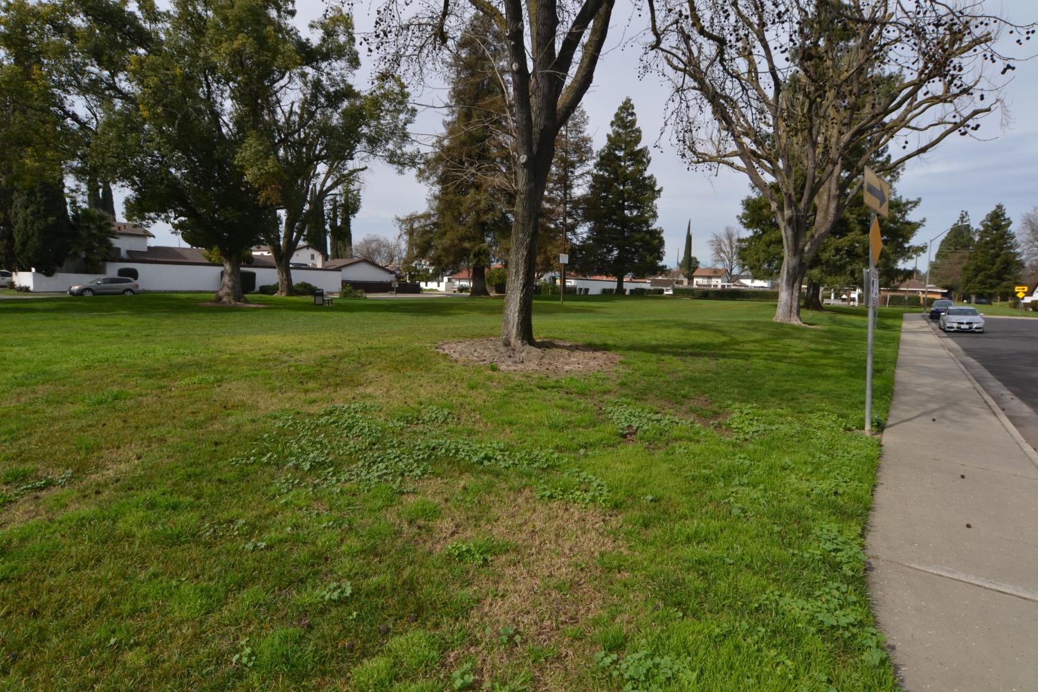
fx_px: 519
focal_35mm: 18
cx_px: 519
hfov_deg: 90.0
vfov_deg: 67.4
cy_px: 346
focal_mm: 12
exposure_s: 1/200
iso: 100
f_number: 8
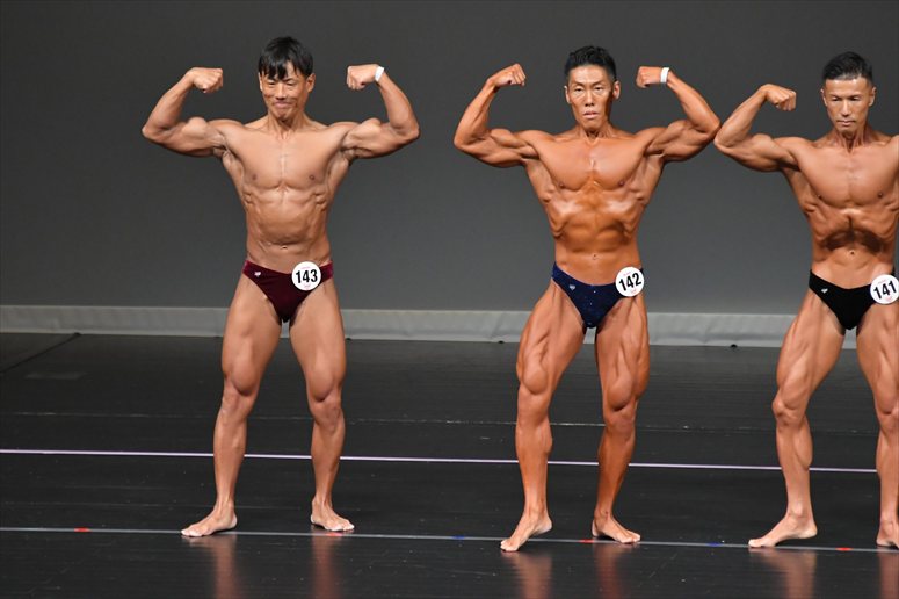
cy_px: 300
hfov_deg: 6.0
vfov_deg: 4.0
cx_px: 450
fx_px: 8611
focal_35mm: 345
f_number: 5.6
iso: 4000
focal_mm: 230
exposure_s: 1/400
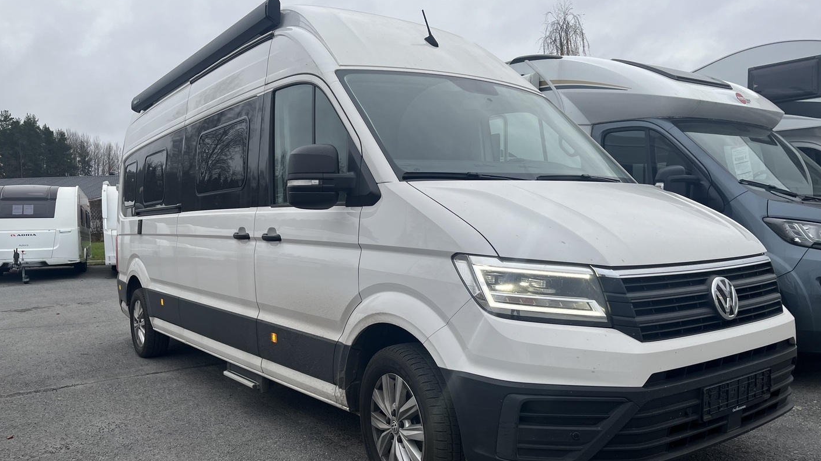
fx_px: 631
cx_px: 408
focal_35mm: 29
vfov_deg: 40.1
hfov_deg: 66.1
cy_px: 265
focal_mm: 5.1
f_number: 1.6
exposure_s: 1/122
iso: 50
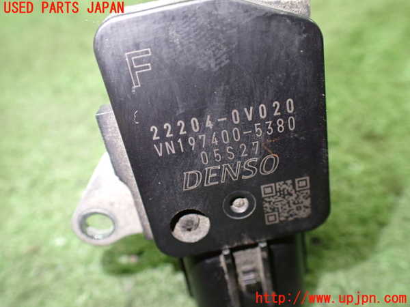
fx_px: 355
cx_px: 205
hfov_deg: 60.0
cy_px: 154
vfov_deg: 46.8
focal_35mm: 30
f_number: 2.3
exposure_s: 1/80
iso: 800
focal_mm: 5.4
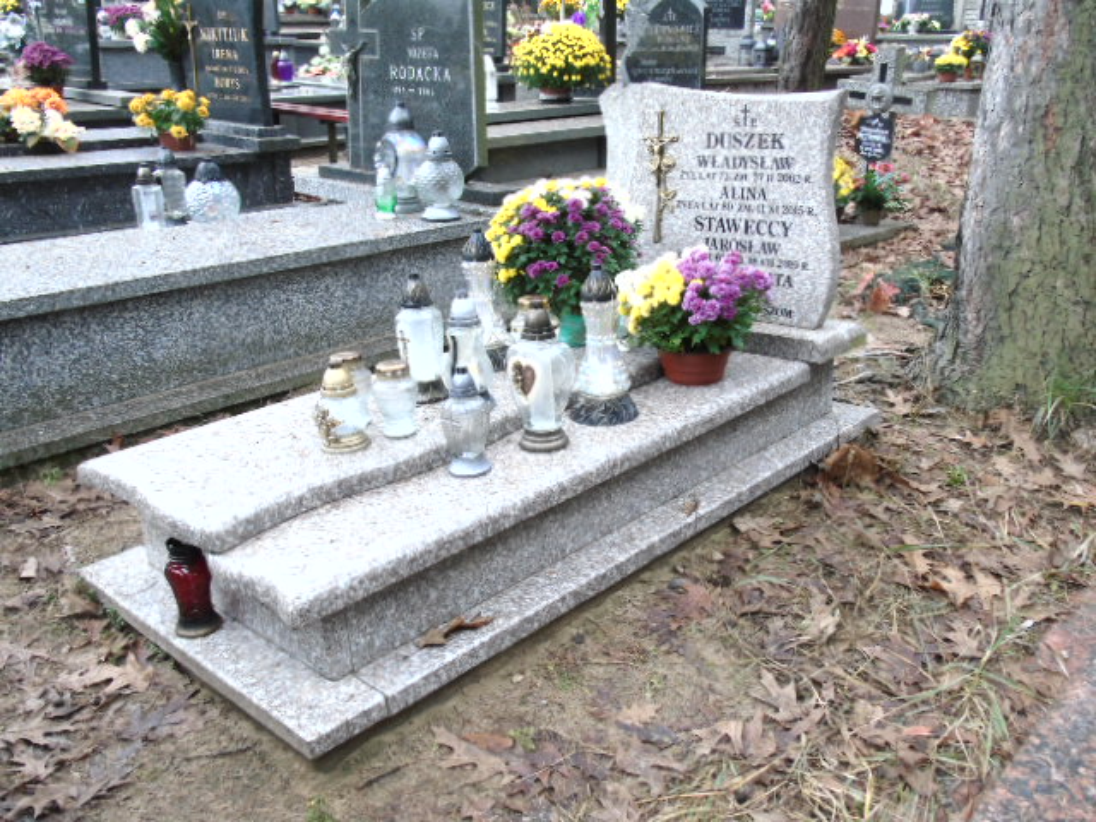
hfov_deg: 61.7
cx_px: 548
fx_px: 918
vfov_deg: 48.2
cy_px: 411
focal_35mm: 29
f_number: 3.6
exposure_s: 1/30
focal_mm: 5.2
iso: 320
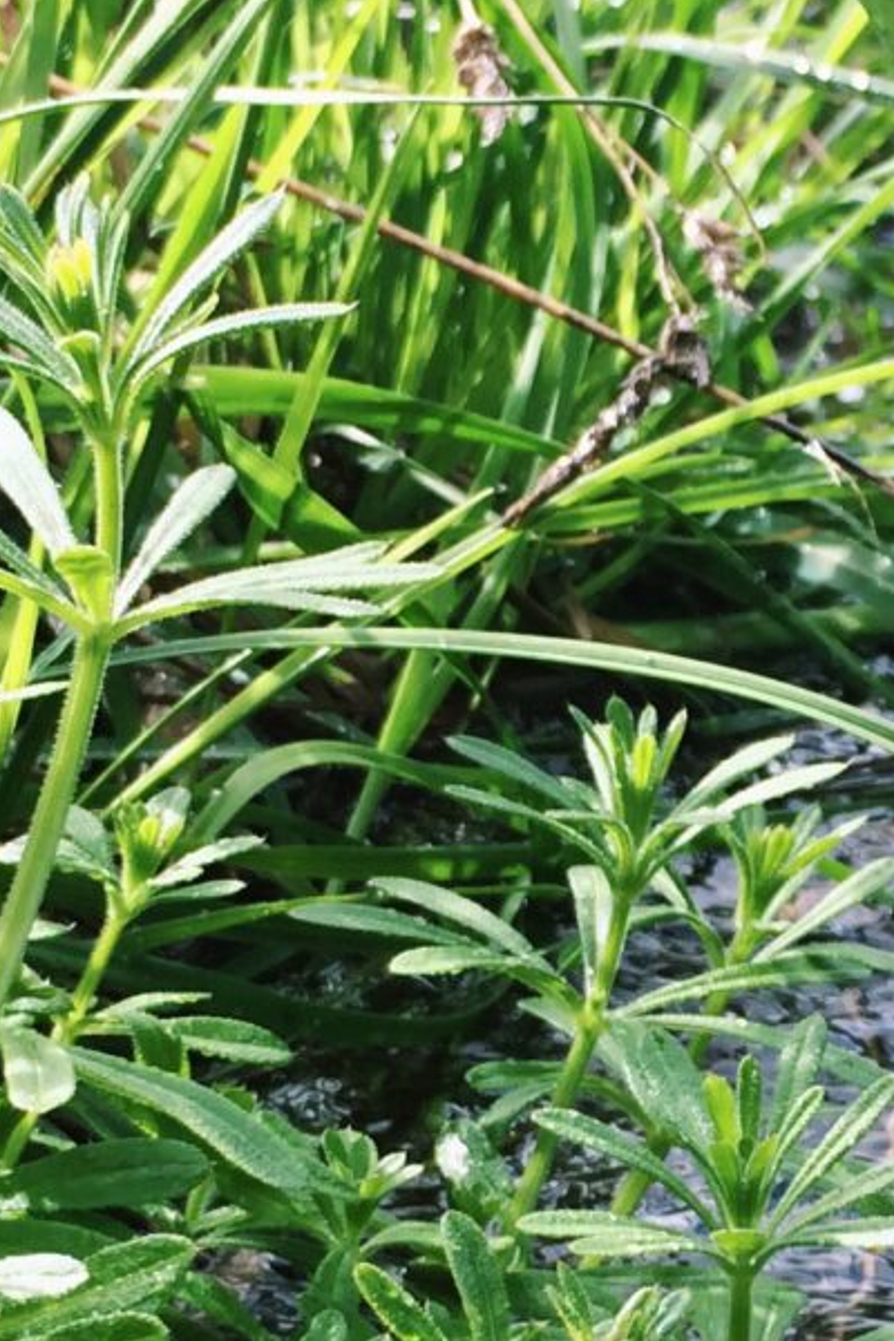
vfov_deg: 19.7
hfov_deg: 13.1
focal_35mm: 103
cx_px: 860
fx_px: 3836
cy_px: 916
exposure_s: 1/471
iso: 32
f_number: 2.2
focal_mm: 4.15
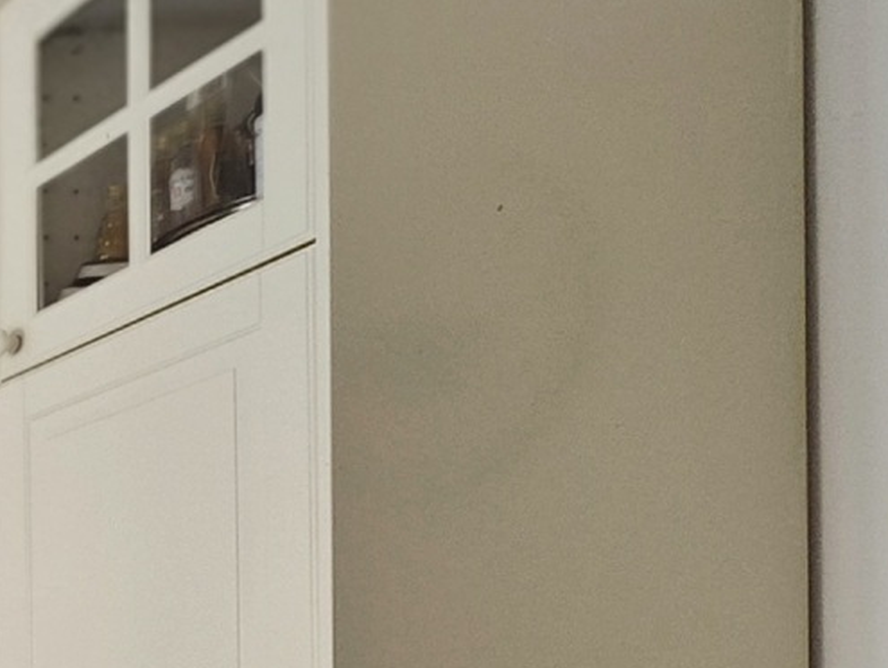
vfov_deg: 22.0
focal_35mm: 62
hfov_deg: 16.1
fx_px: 1592
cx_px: -1155
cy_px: 790
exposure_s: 1/50
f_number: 1.8
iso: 100
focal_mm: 2.03
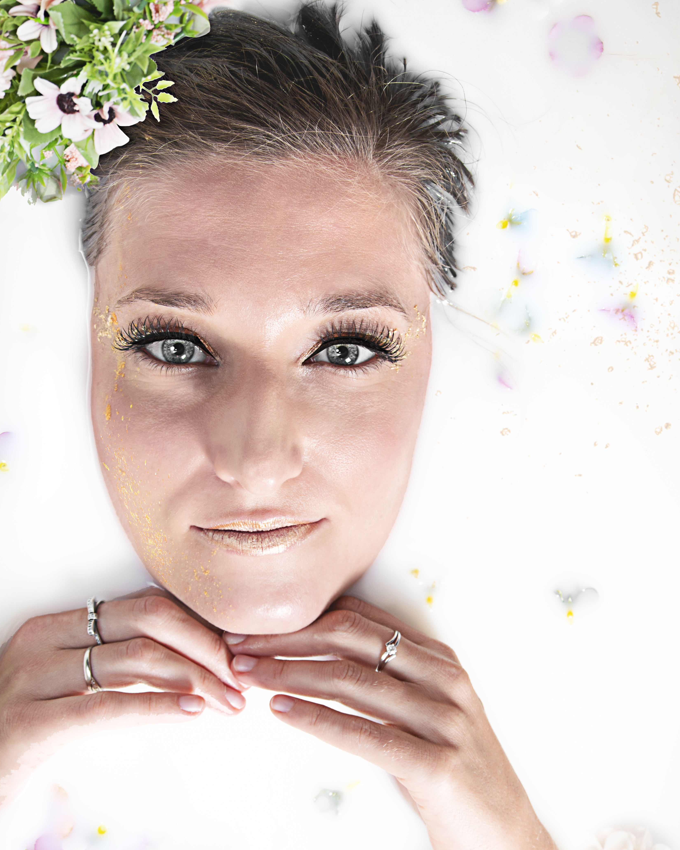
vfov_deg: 32.7
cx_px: 335
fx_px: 1434
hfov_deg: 26.7
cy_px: 567
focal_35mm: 57
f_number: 6.3
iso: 100
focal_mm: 28
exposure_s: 1/200
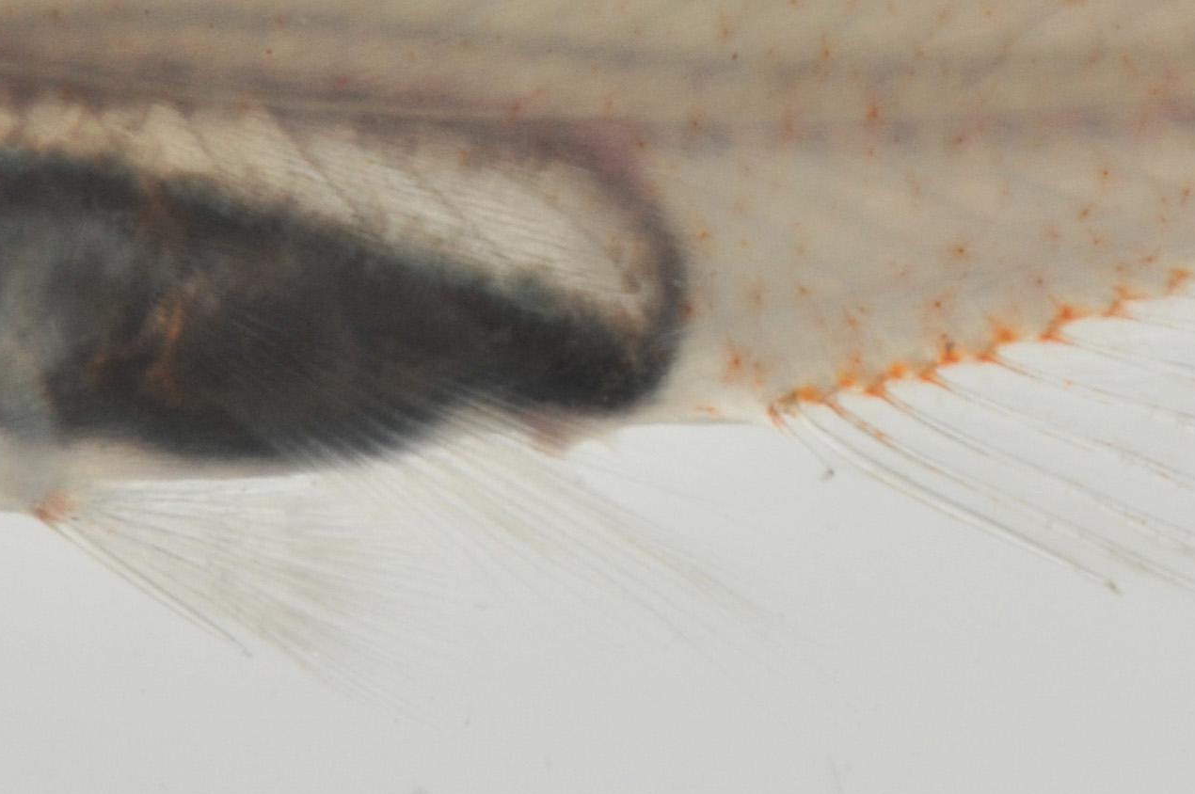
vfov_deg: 2.6
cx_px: 907
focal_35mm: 532
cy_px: 271
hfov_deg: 3.9
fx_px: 17631
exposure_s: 1/60
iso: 200
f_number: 40
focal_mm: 105
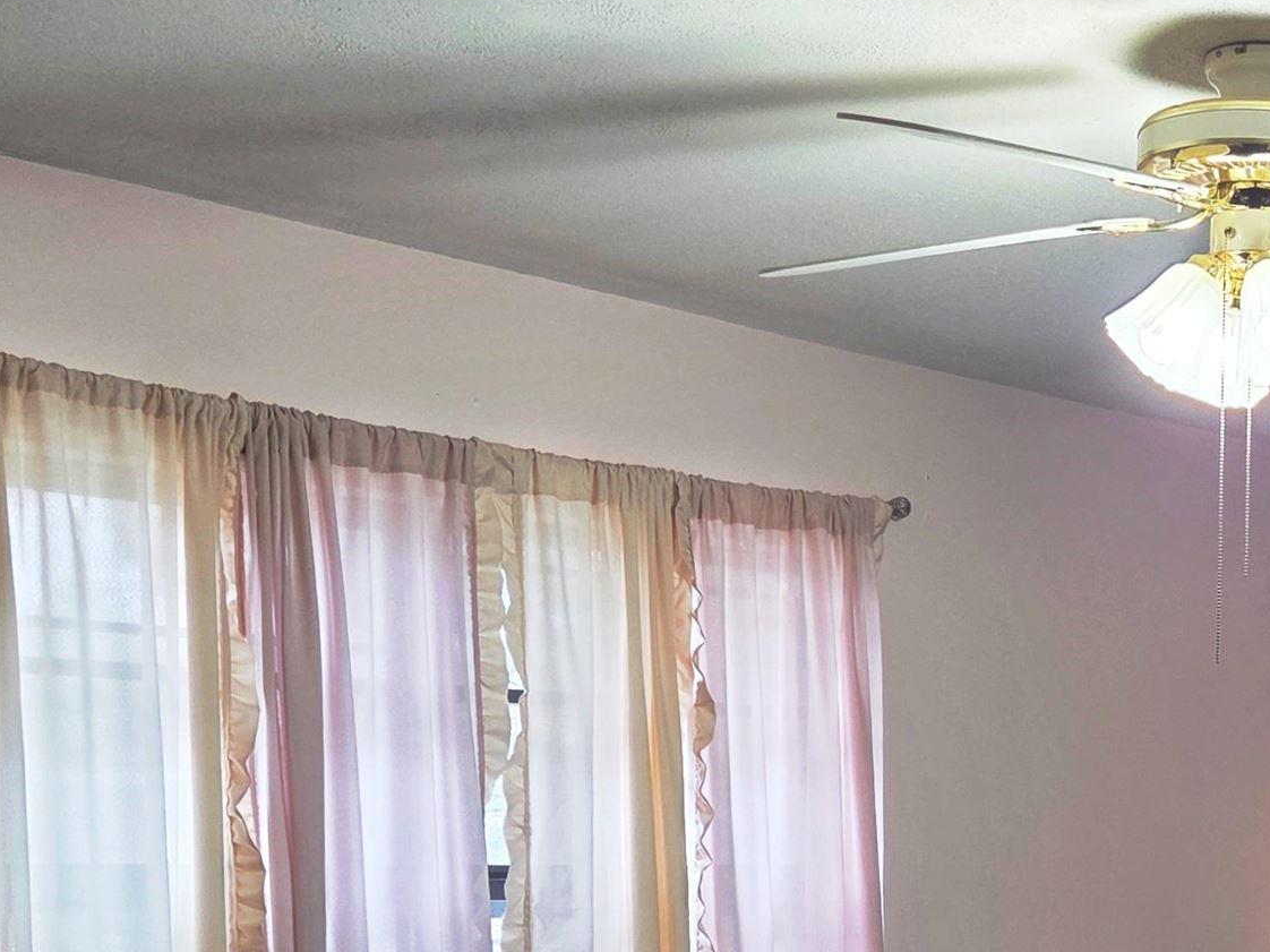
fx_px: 2311
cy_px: 1070
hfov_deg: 29.1
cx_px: 1209
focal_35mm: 63
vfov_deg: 21.9
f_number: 1.8
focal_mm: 5.4
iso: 250
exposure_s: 1/120
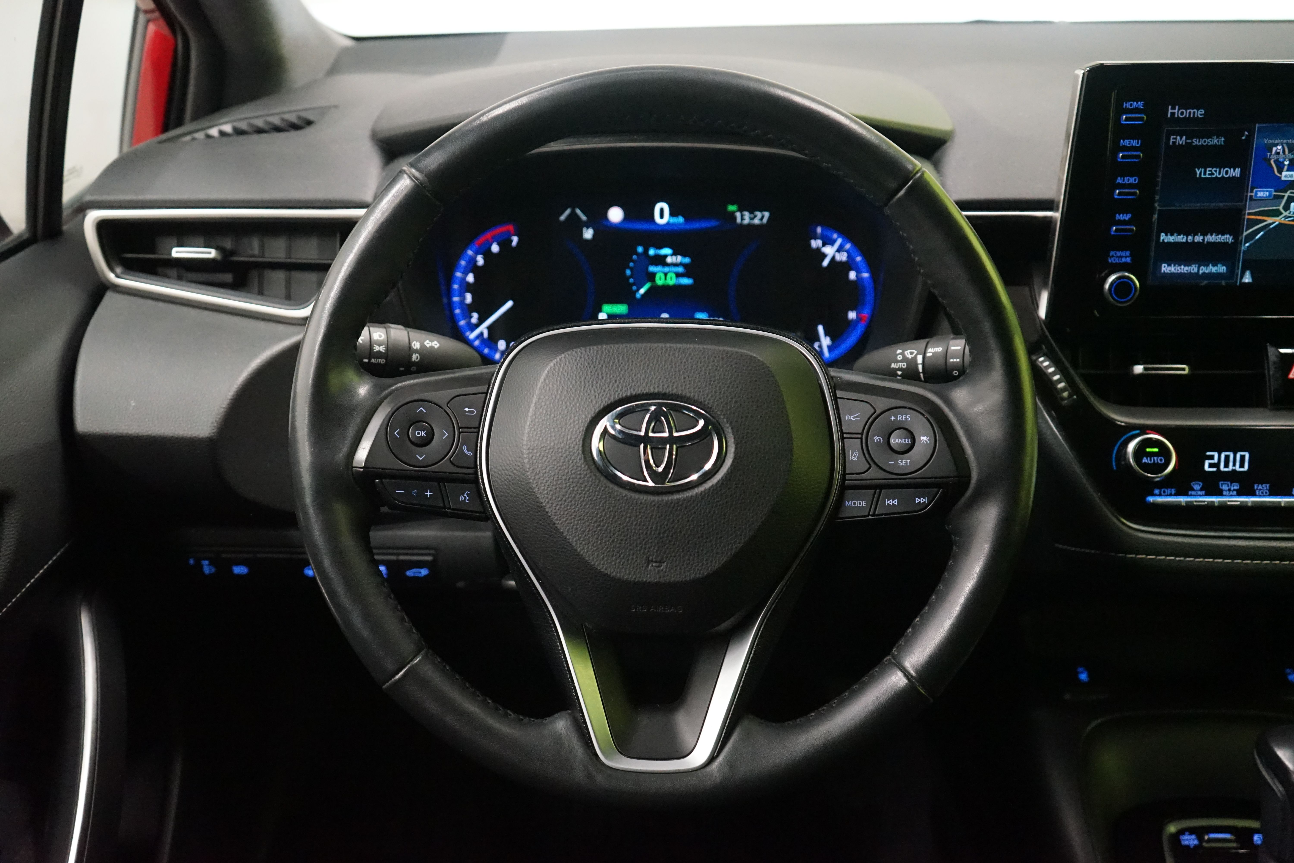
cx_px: 647
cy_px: 432
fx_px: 1366
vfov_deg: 35.1
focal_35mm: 38
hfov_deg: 50.7
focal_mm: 38
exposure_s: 1/50
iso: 6400
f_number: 4
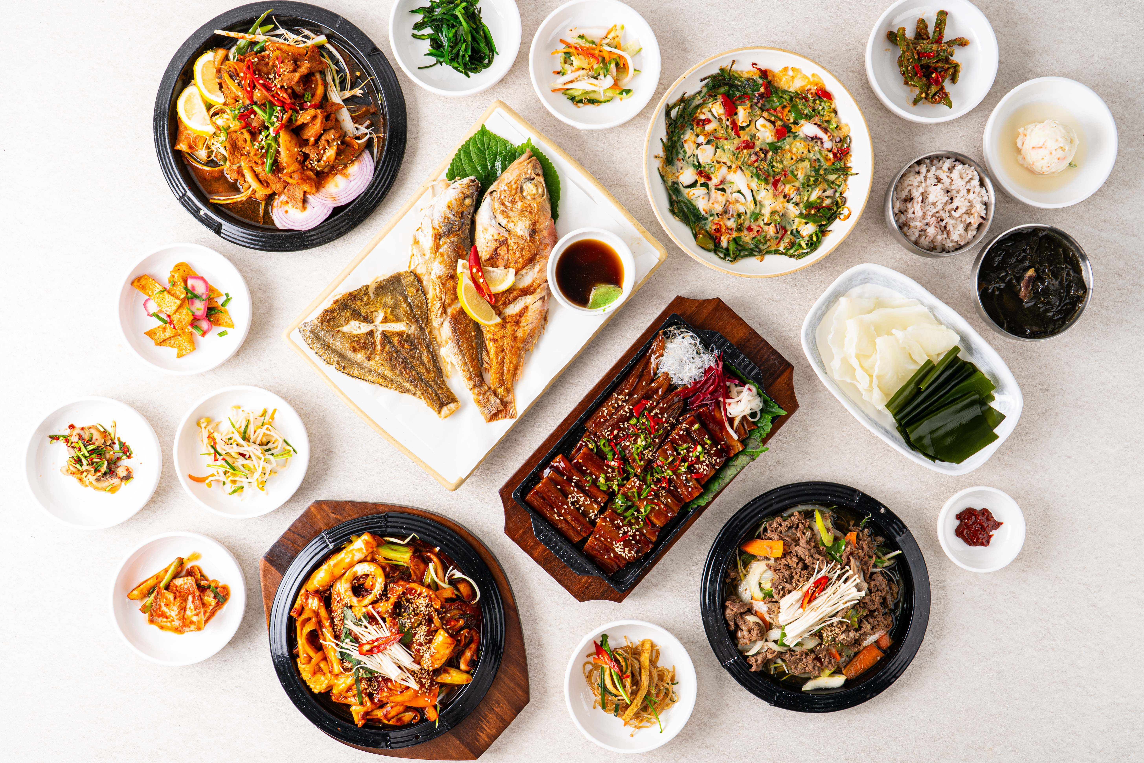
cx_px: 572
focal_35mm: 35
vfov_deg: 37.8
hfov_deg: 54.4
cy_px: 382
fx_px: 1112
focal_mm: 35
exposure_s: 1/125
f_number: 11
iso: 250
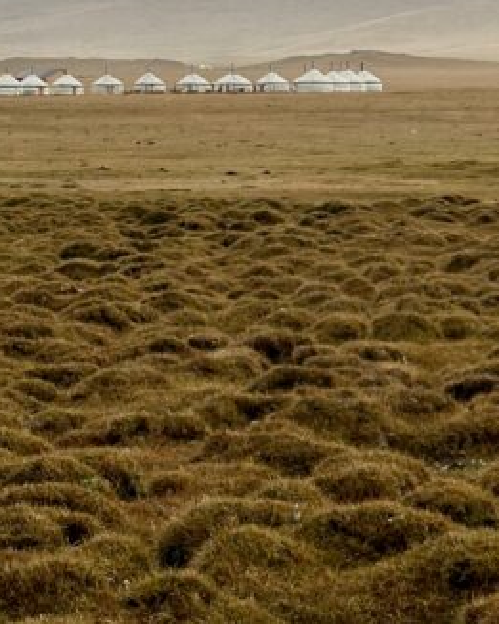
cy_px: 107
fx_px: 2712
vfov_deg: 13.0
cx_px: 390
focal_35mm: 147
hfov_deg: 10.5
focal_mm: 6.86
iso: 64
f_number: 1.78
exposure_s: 1/1497
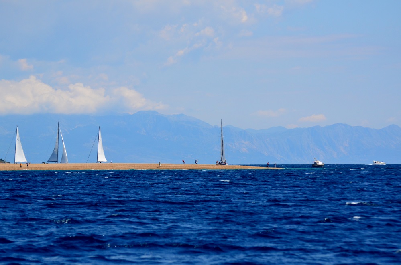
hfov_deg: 11.0
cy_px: 132
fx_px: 2084
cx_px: 200
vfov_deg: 7.3
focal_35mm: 188
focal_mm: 125
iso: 400
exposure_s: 1/3200
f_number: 4.8
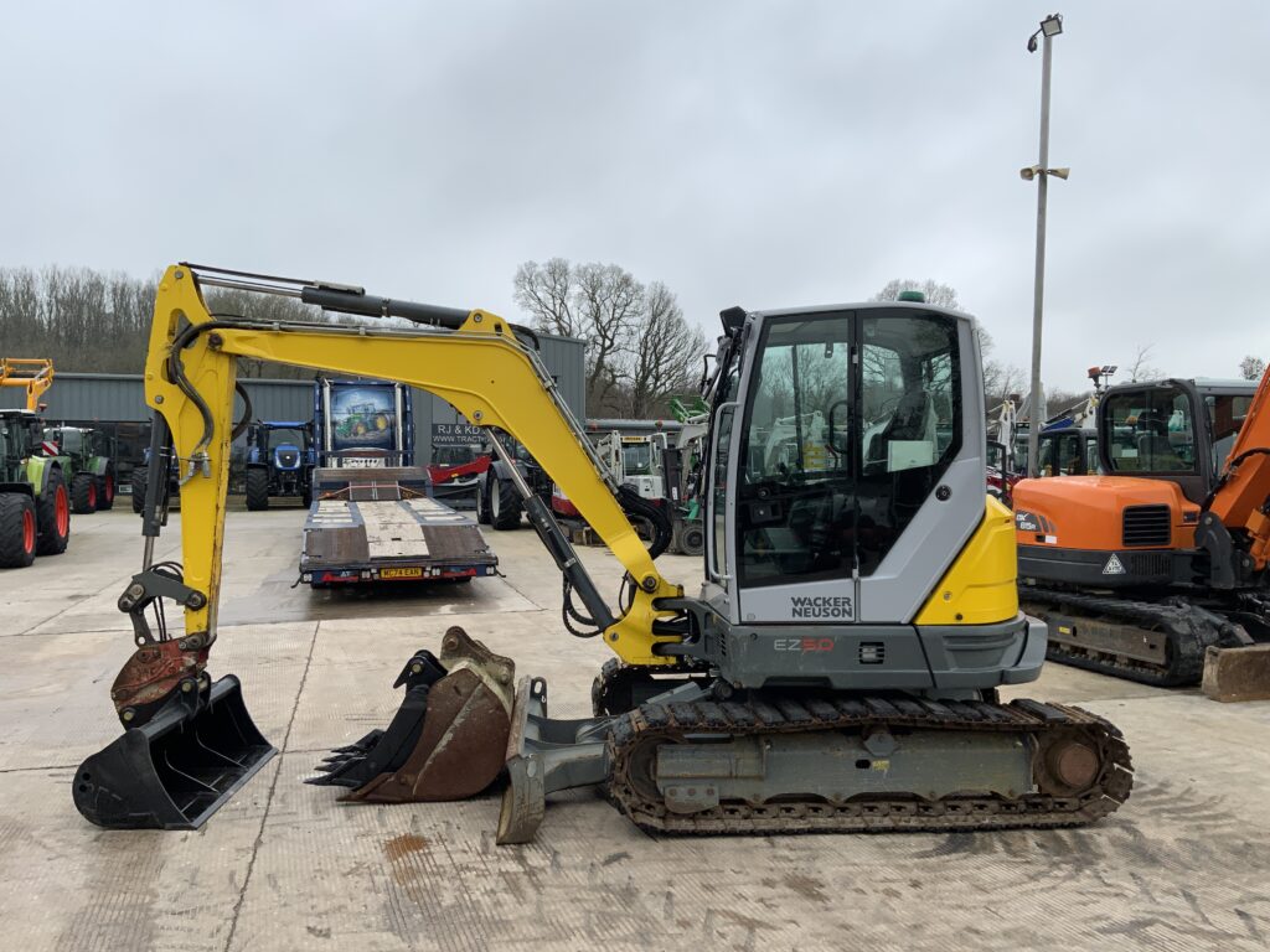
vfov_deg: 48.2
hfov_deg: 61.7
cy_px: 476
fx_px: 1064
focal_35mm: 29
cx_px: 635
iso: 16
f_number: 1.8
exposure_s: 1/482
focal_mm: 3
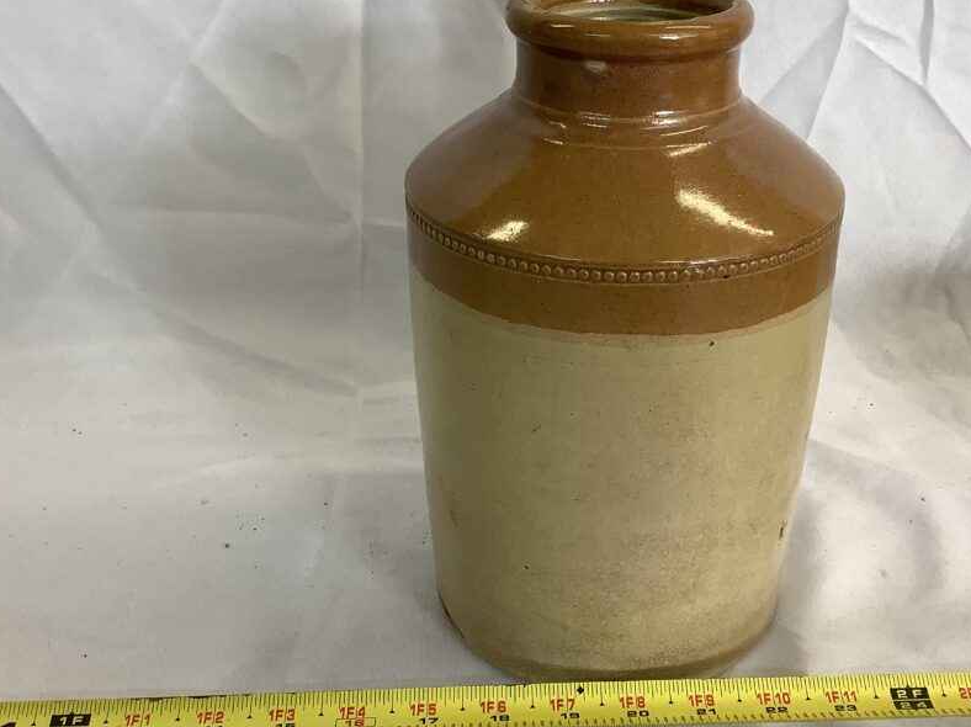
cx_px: 548
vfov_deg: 34.2
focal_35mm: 42
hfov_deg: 44.7
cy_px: 293
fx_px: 1177
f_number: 2.4
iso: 64
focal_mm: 3.3
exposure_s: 1/60
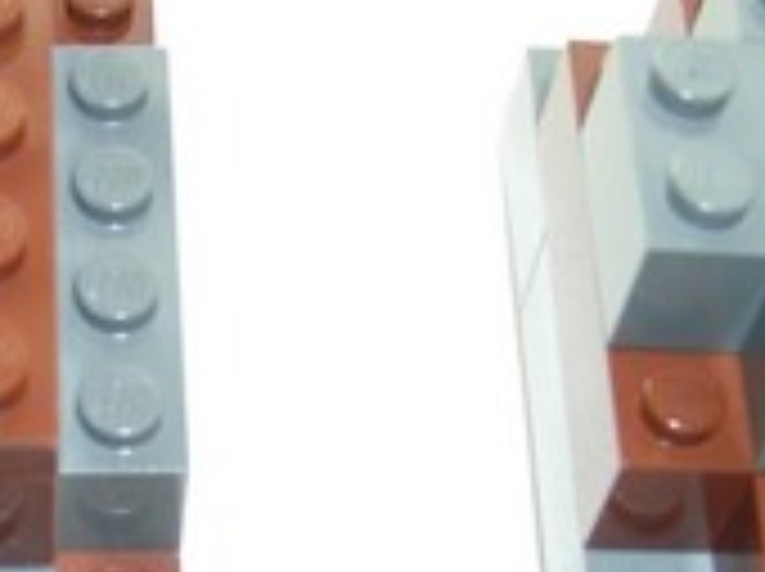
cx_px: 112
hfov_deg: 18.2
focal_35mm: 107
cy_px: 536
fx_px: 2361
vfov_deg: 13.7
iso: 50
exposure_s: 1/55.6
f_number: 3.5
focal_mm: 5.8
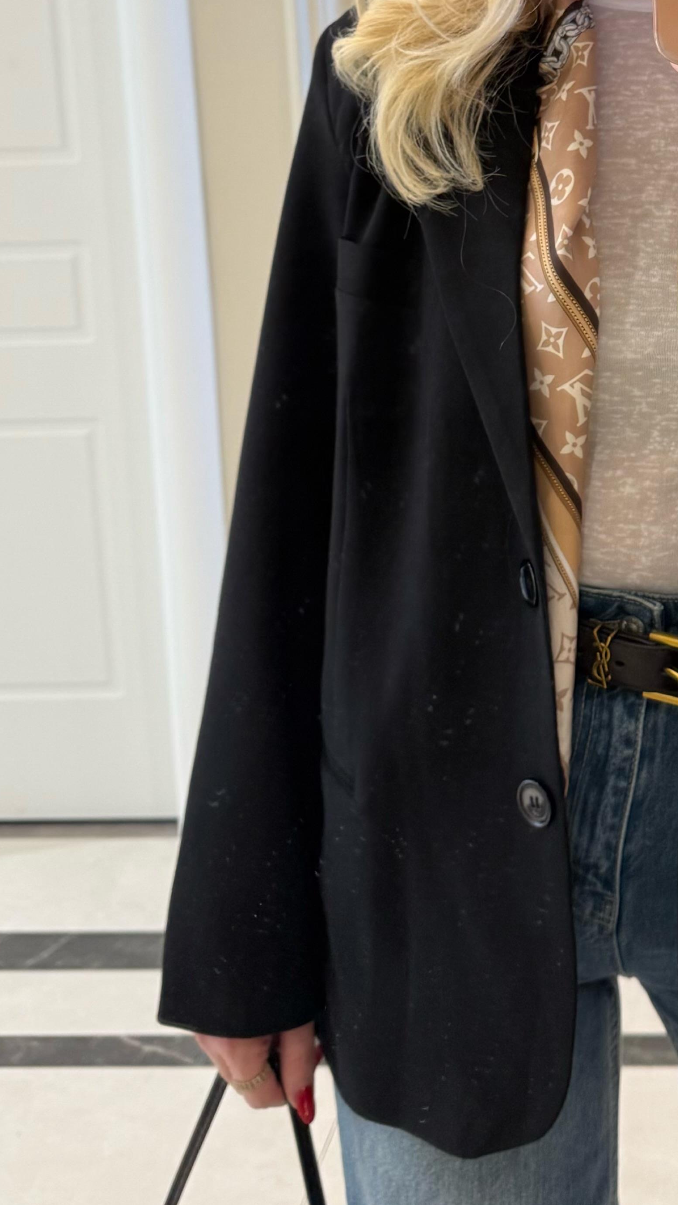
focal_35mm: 54
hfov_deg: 21.2
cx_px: 739
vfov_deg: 37.0
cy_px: 217
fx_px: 1726
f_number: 1.78
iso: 160
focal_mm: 6.76
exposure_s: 1/50
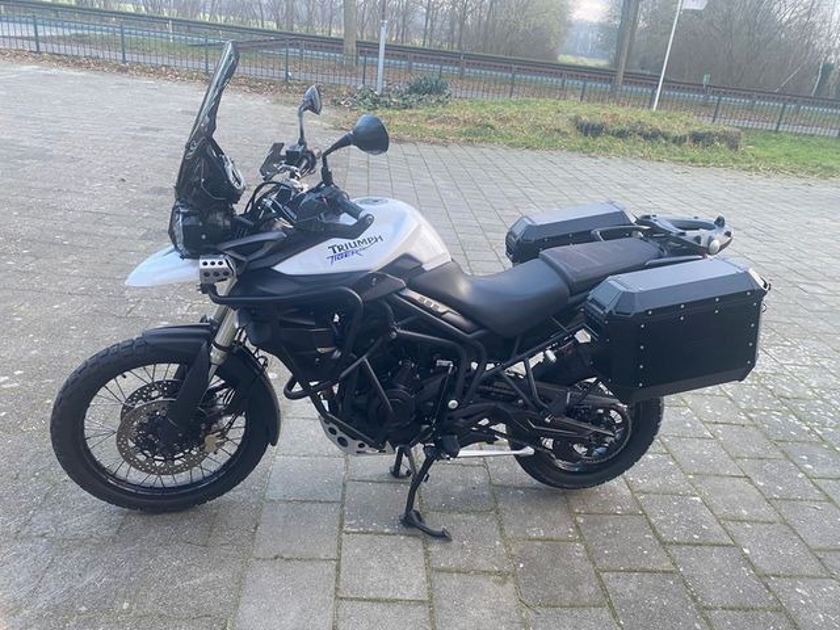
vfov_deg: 53.1
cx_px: 420
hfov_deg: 67.3
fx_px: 631
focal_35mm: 26
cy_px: 315
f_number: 1.8
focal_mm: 4.25
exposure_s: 1/79
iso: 125
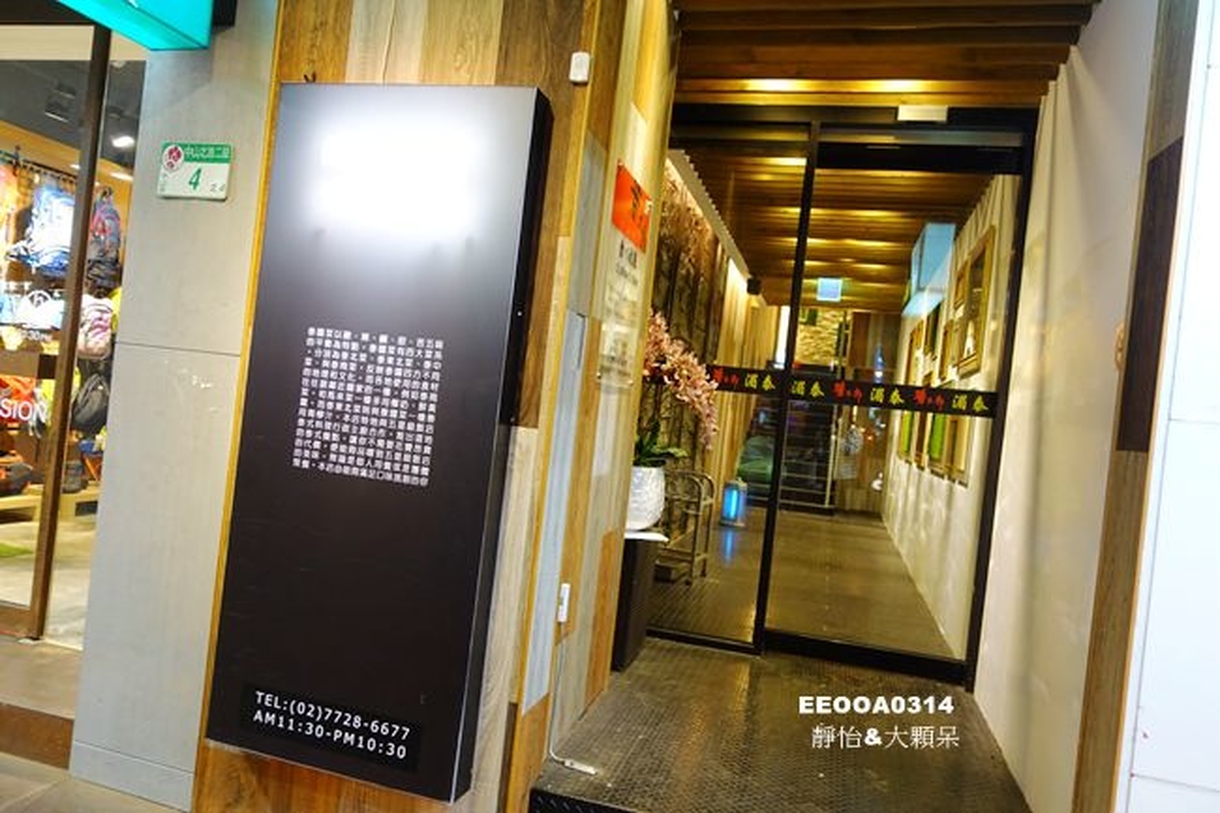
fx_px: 813
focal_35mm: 24
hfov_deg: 73.8
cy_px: 406
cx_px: 610
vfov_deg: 53.1
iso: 400
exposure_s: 1/30
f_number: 1.8
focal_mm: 8.8
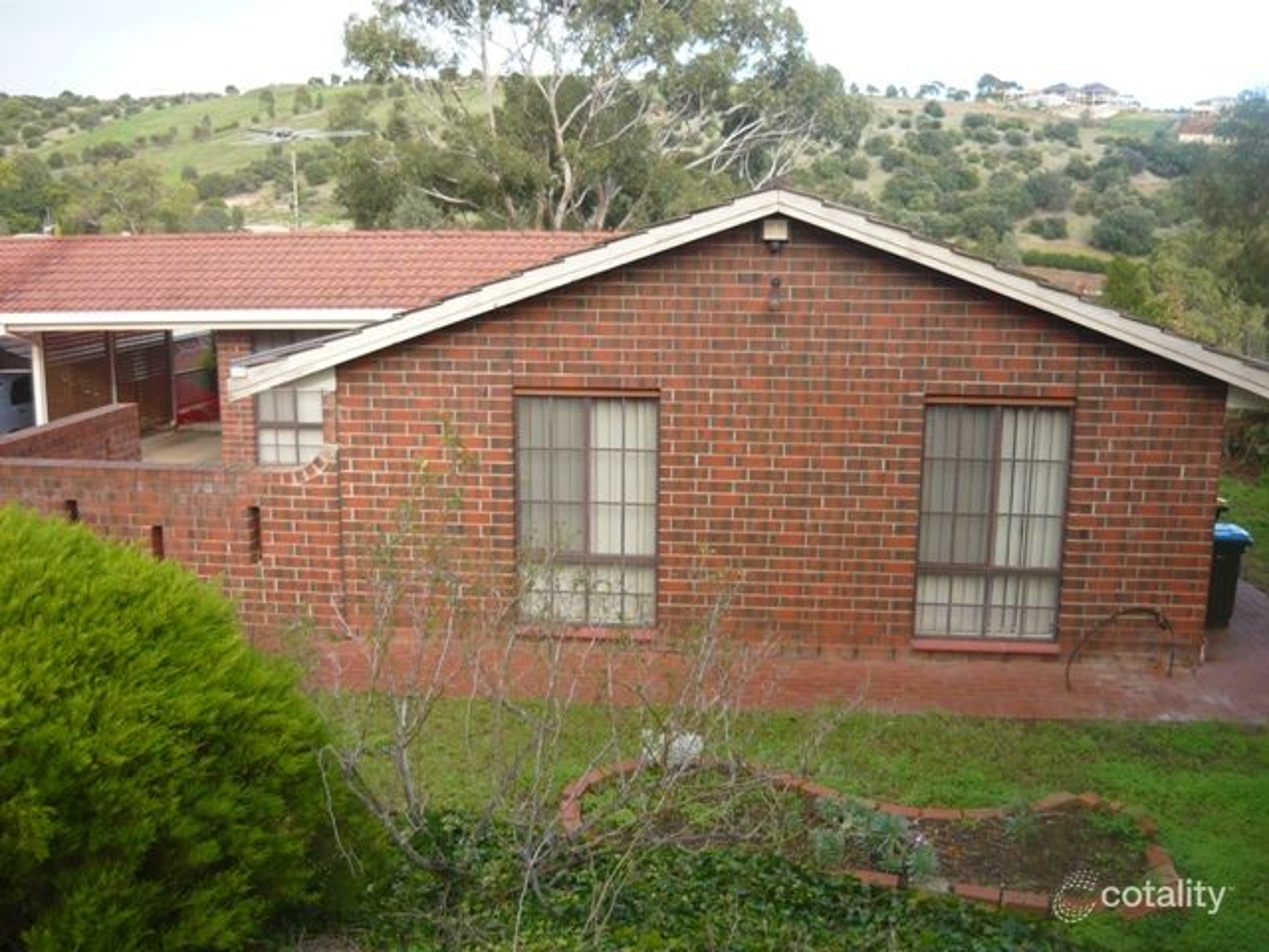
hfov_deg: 55.4
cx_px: 634
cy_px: 476
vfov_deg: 42.9
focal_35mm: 33
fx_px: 1210
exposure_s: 1/200
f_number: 2.8
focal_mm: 5.5
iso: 100
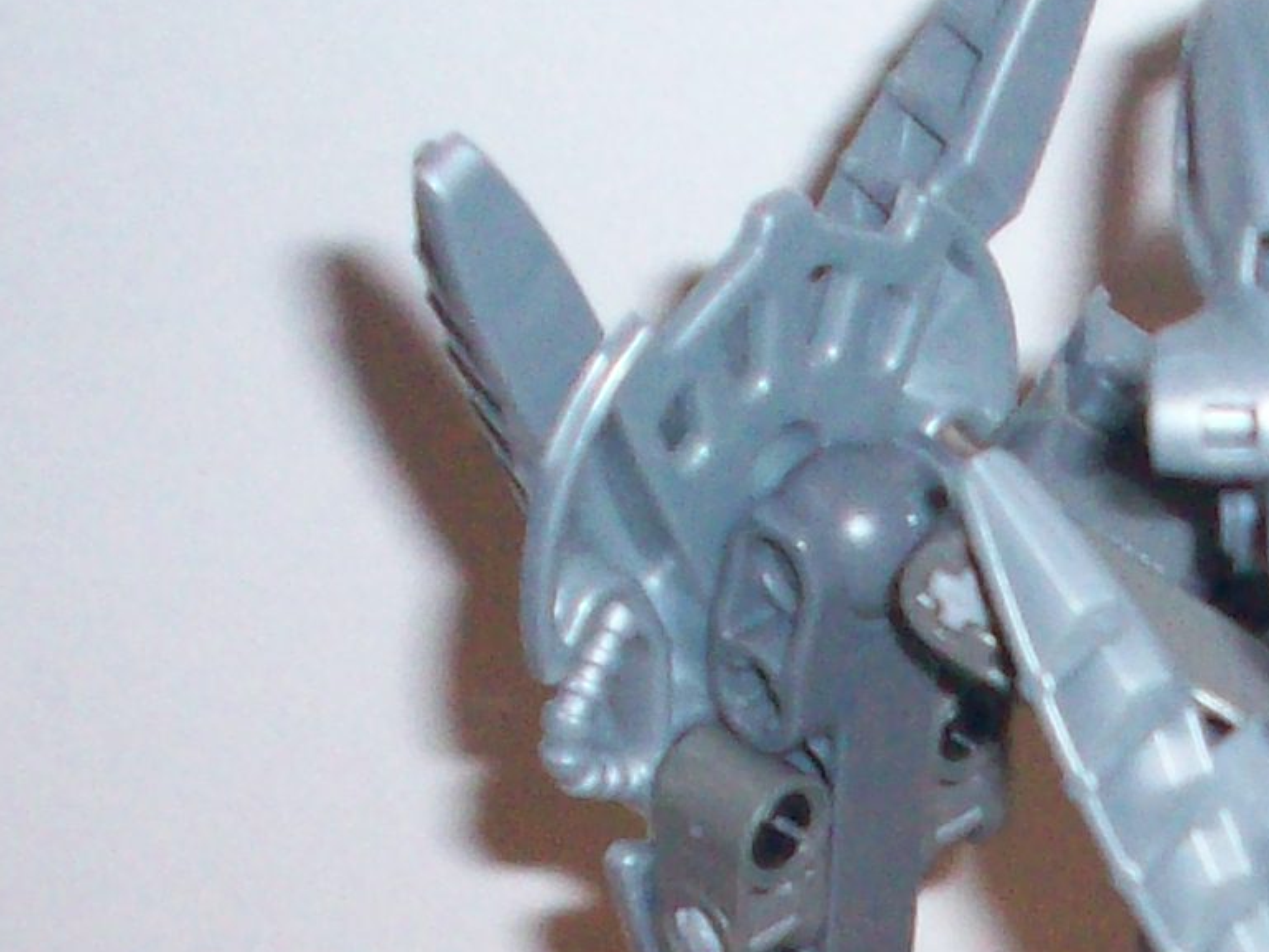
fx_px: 5390
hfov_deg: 13.2
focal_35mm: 147
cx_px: 1426
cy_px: 1460
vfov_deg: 9.8
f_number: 2.8
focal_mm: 6.2
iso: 160
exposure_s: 1/64
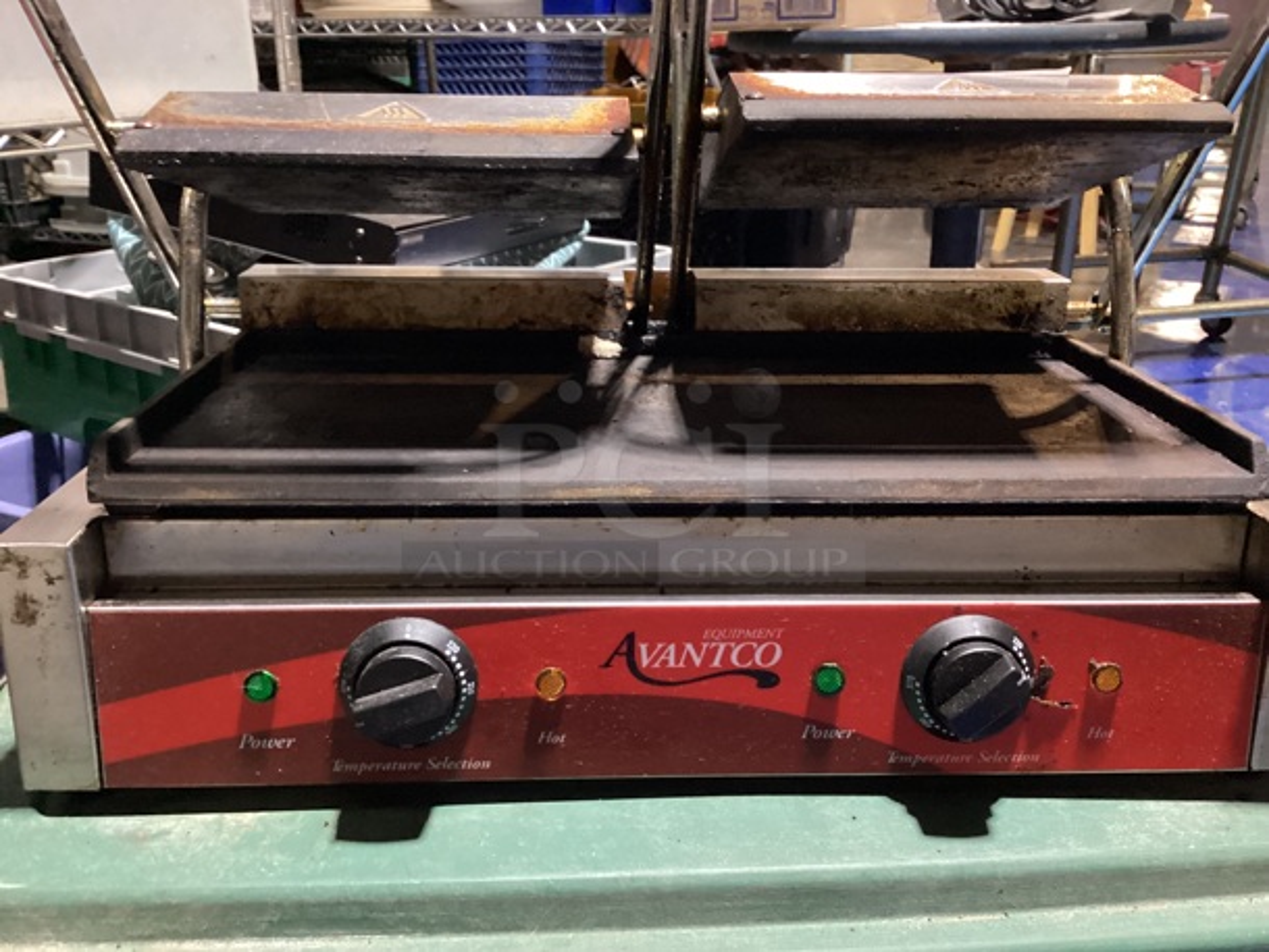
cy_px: 476
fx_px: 1137
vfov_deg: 45.5
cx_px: 634
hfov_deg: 58.3
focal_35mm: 31
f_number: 2.4
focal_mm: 3.3
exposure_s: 1/30
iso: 500
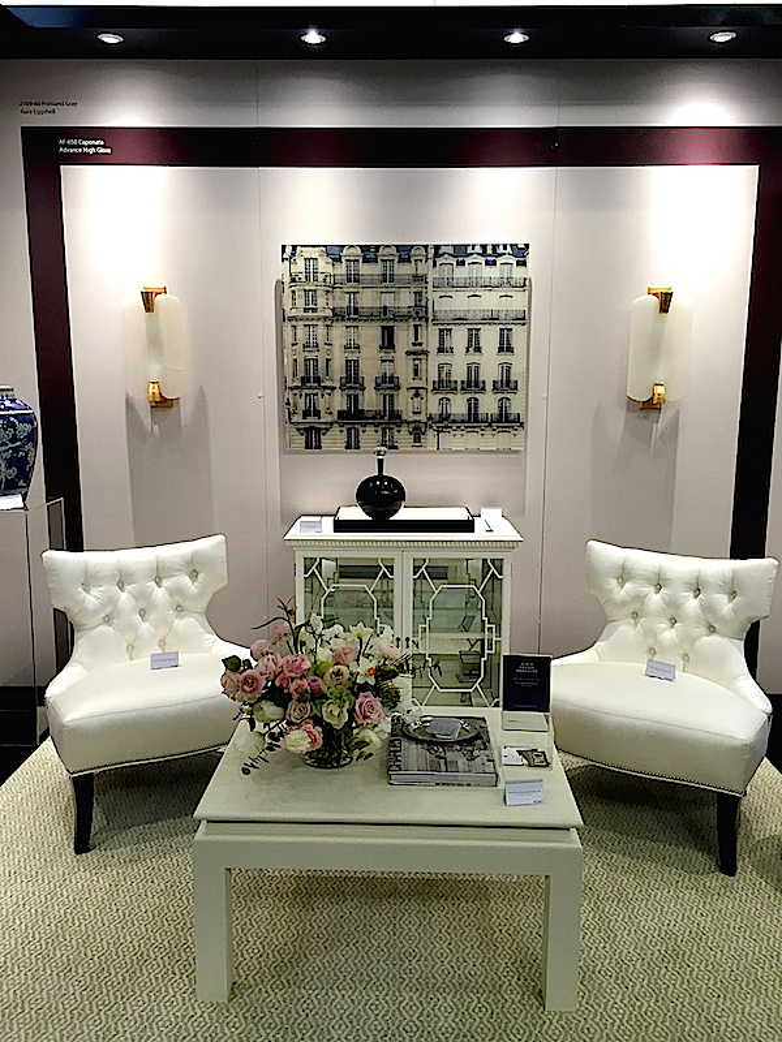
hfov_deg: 48.2
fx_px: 874
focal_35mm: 29
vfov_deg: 61.7
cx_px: 391
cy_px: 521
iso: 64
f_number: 2.2
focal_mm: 4.15
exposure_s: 1/30
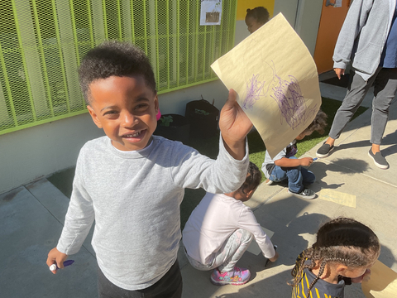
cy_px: 149
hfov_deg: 61.7
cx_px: 198
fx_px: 333
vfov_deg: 48.2
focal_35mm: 29
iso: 16
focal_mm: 3
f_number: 1.8
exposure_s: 1/1342
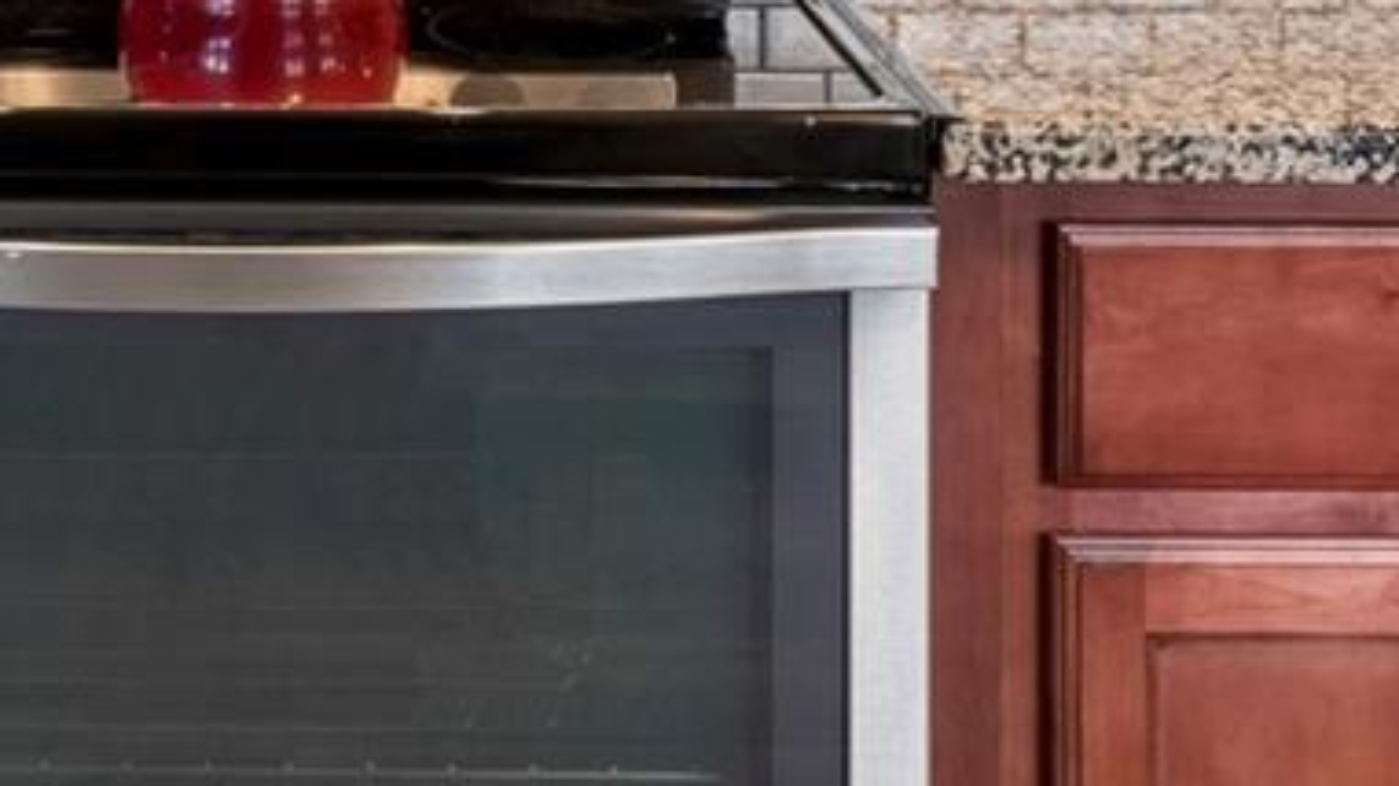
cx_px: 176
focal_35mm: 66
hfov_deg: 30.7
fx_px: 2447
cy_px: -694
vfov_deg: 15.3
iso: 100
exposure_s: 1/5
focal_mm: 10
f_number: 7.1
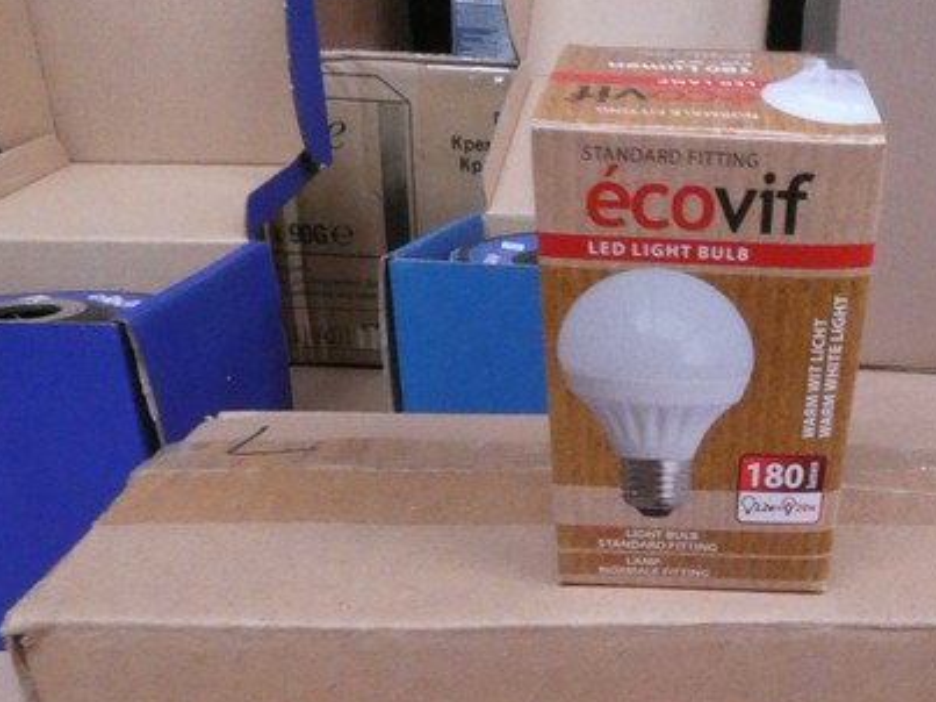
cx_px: 714
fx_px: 973
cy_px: 504
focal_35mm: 36
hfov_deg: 49.1
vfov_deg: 38.8
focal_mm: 3.6
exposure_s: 1/20
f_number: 8
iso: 1600
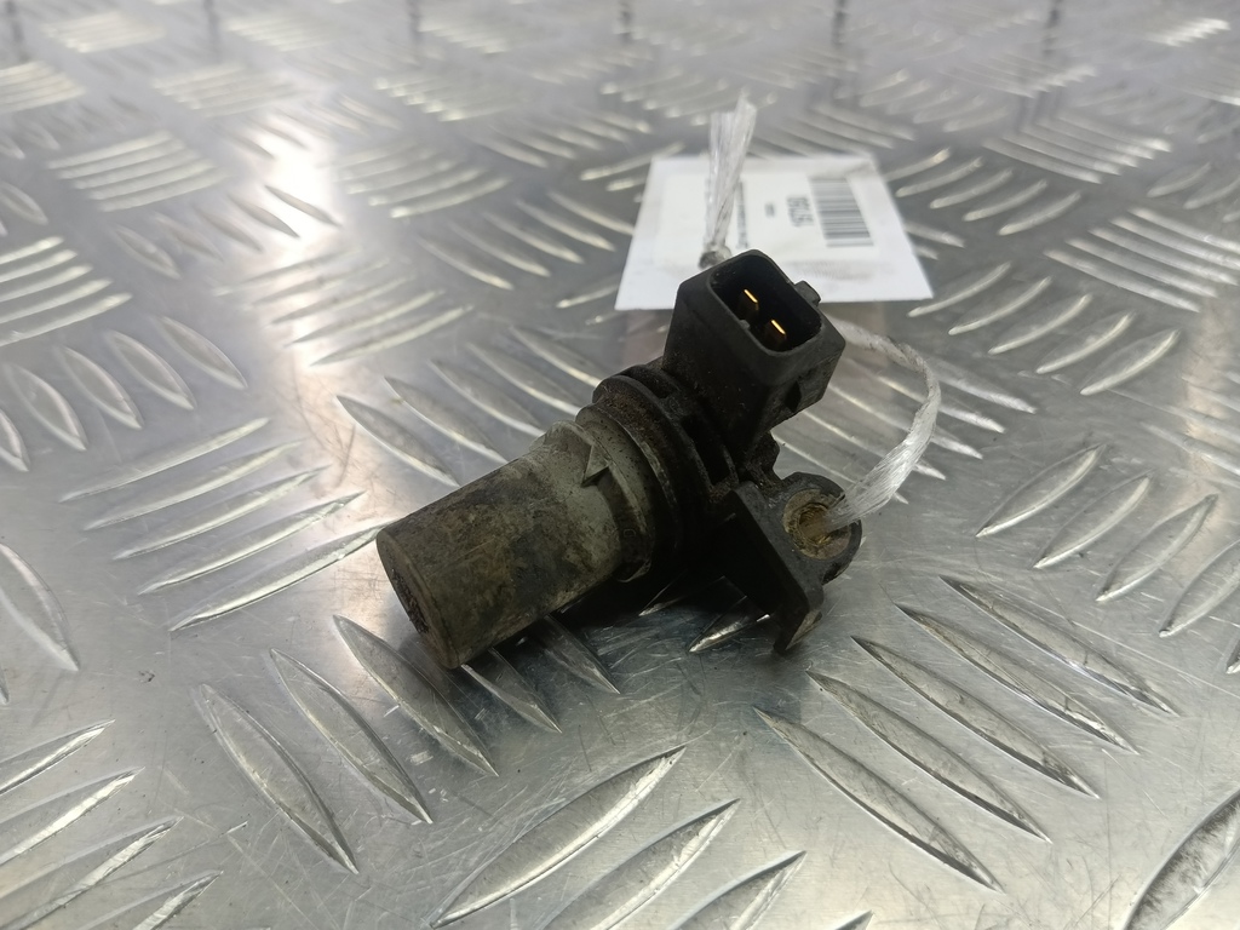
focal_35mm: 23
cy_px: 465
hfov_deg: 73.9
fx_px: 824
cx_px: 620
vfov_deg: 58.9
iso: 141
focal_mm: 4.11
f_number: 1.6
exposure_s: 1/50
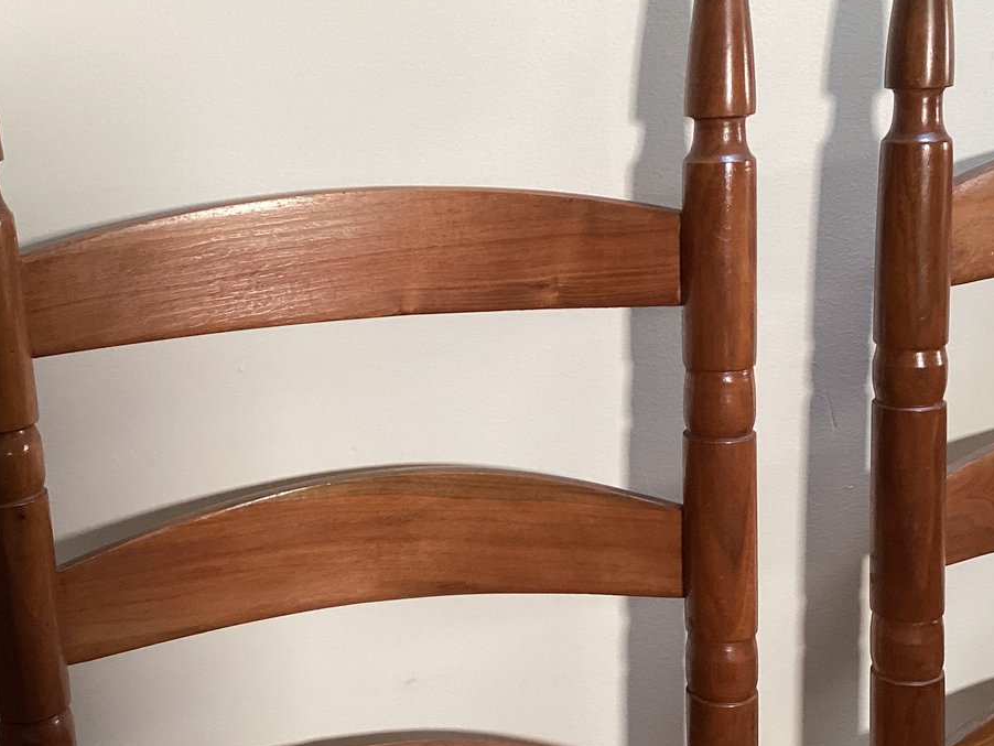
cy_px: 352
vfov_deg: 28.0
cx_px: 424
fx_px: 1494
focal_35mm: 52
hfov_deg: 36.7
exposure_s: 1/60
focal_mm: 3.3
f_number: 2.4
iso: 125
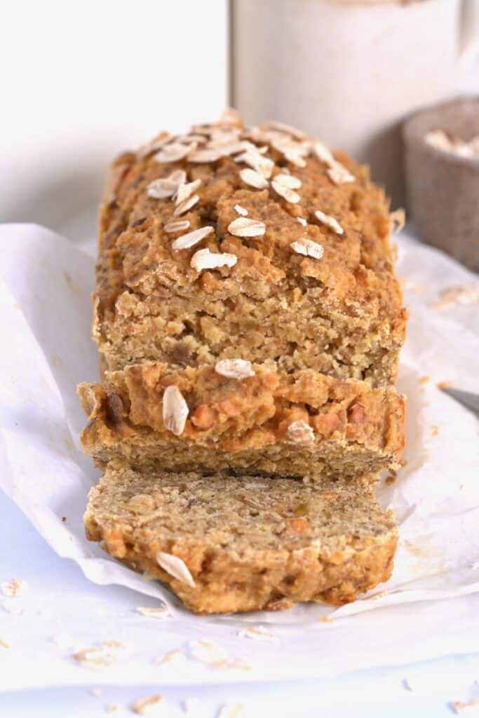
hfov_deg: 13.0
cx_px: 240
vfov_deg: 19.5
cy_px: 359
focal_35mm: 105
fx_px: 2095
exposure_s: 1/3
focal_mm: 105
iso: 64
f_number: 13
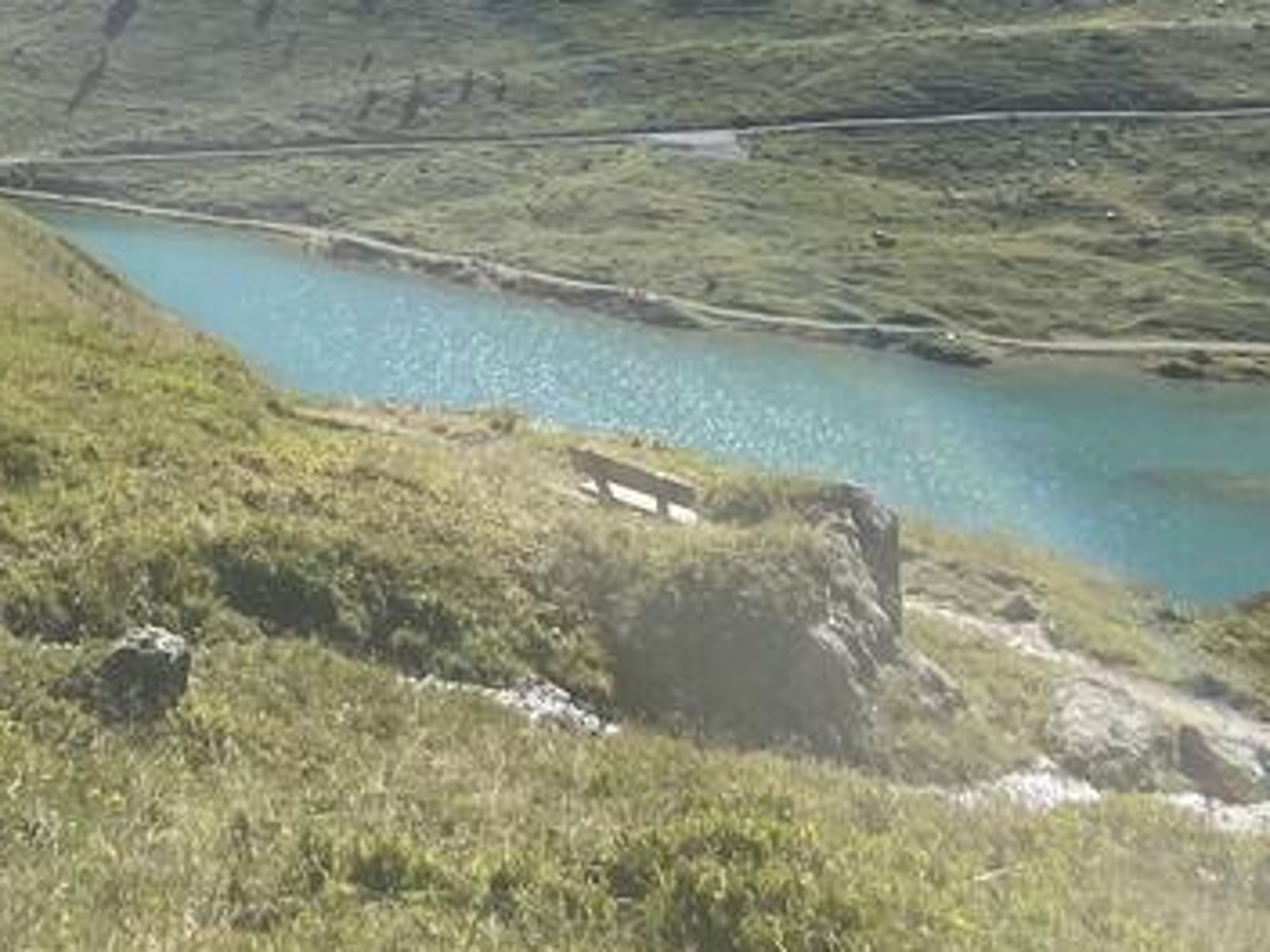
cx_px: -440
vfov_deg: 17.9
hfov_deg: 22.6
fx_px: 2788
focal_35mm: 76
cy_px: -352
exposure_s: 1/4292
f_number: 1.6
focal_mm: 4.2
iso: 32
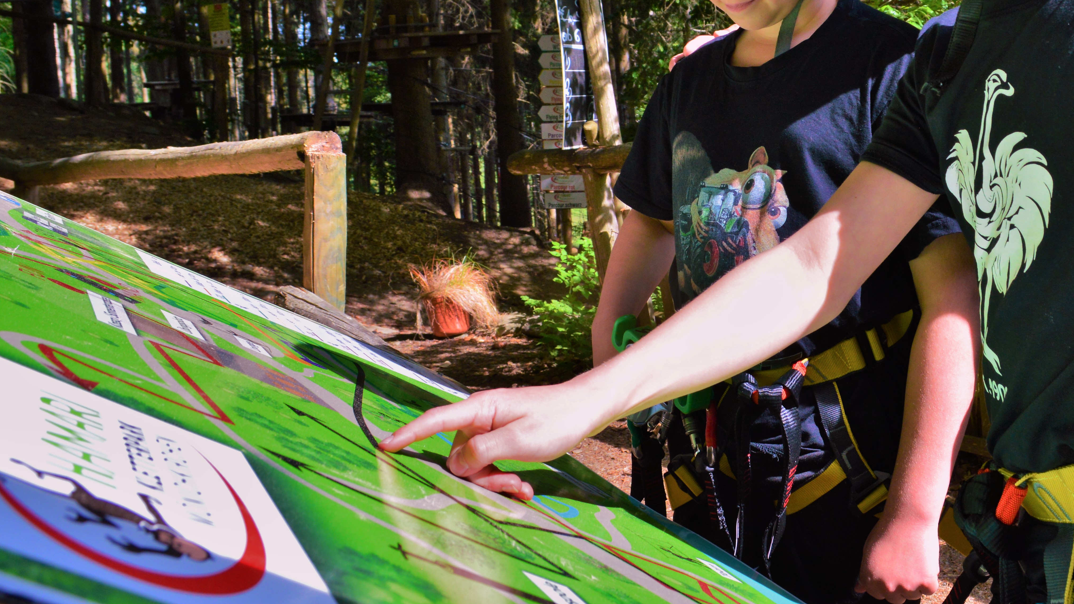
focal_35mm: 42
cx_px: 719
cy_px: 132
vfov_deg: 27.8
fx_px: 1196
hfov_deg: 47.5
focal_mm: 18
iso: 400
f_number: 10
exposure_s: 1/250
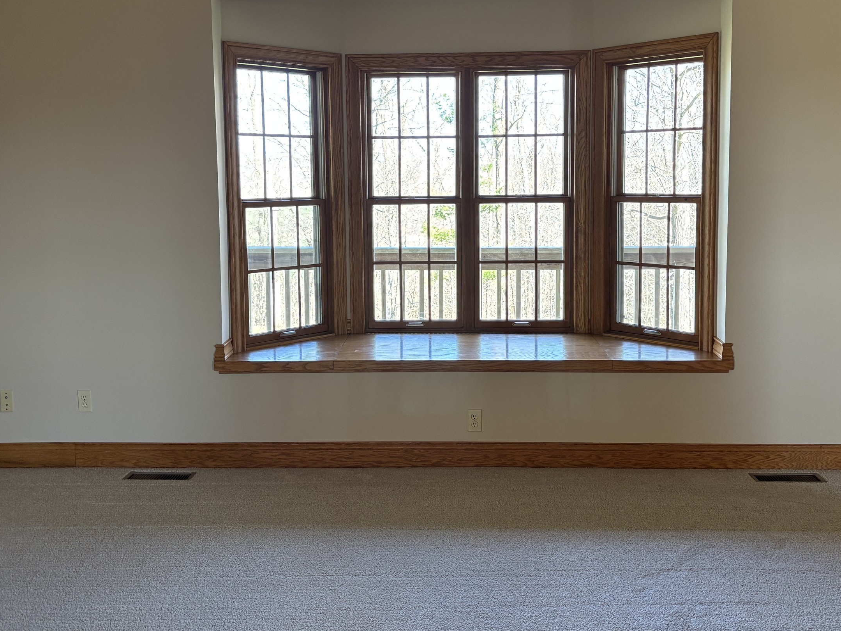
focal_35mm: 37
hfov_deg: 50.1
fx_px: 899
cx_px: 428
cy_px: 246
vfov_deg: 38.5
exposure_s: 1/76
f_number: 1.6
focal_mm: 5.96
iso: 125
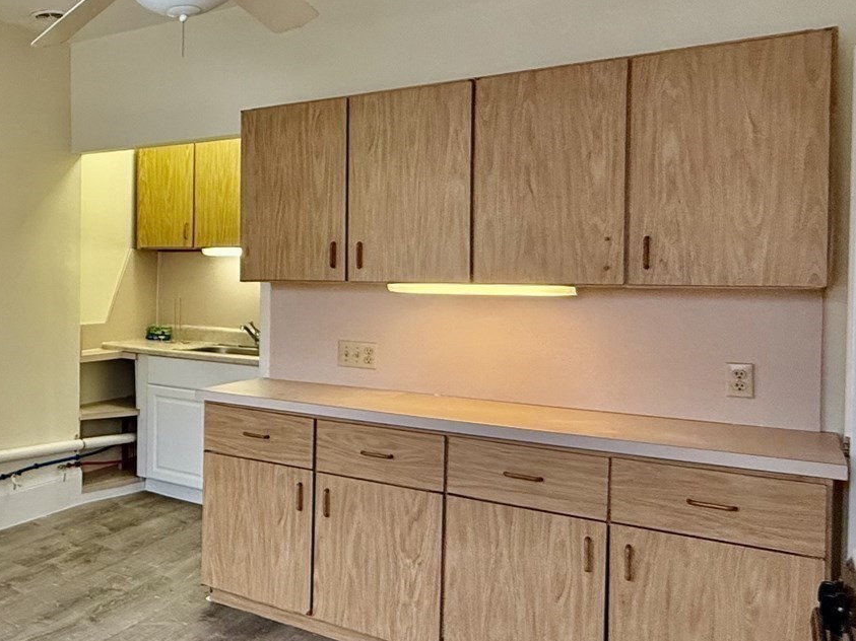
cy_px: 283
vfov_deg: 41.7
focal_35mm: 34
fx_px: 841
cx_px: -22
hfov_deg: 44.7
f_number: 2.2
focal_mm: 2.22
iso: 320
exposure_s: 1/120
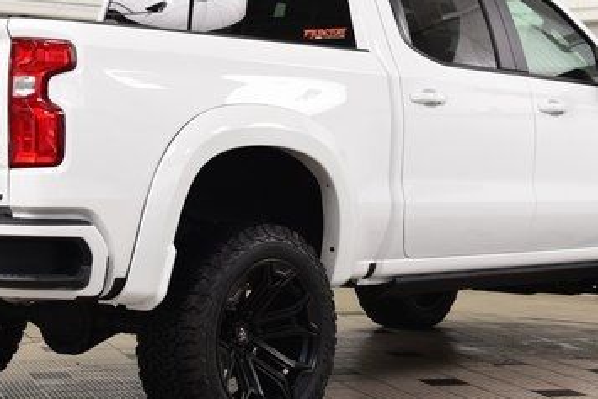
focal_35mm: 92
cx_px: 227
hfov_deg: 22.1
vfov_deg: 14.9
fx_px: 1529
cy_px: 142
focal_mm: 34
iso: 1100
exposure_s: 1/60
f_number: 8
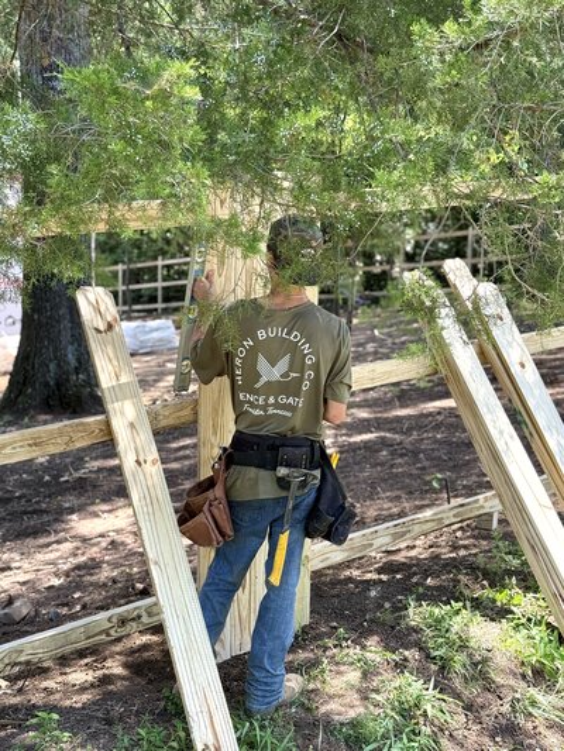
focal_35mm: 48
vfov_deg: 39.6
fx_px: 1042
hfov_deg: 30.3
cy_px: 376
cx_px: 282
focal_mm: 6.76
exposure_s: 1/566
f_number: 1.78
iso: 100
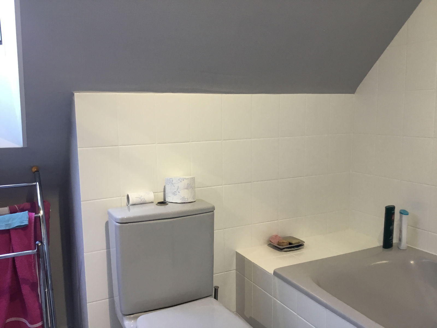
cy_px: 164
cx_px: 218
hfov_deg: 58.4
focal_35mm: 31
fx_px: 391
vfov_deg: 45.4
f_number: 2.4
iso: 64
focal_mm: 3.3
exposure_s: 1/33
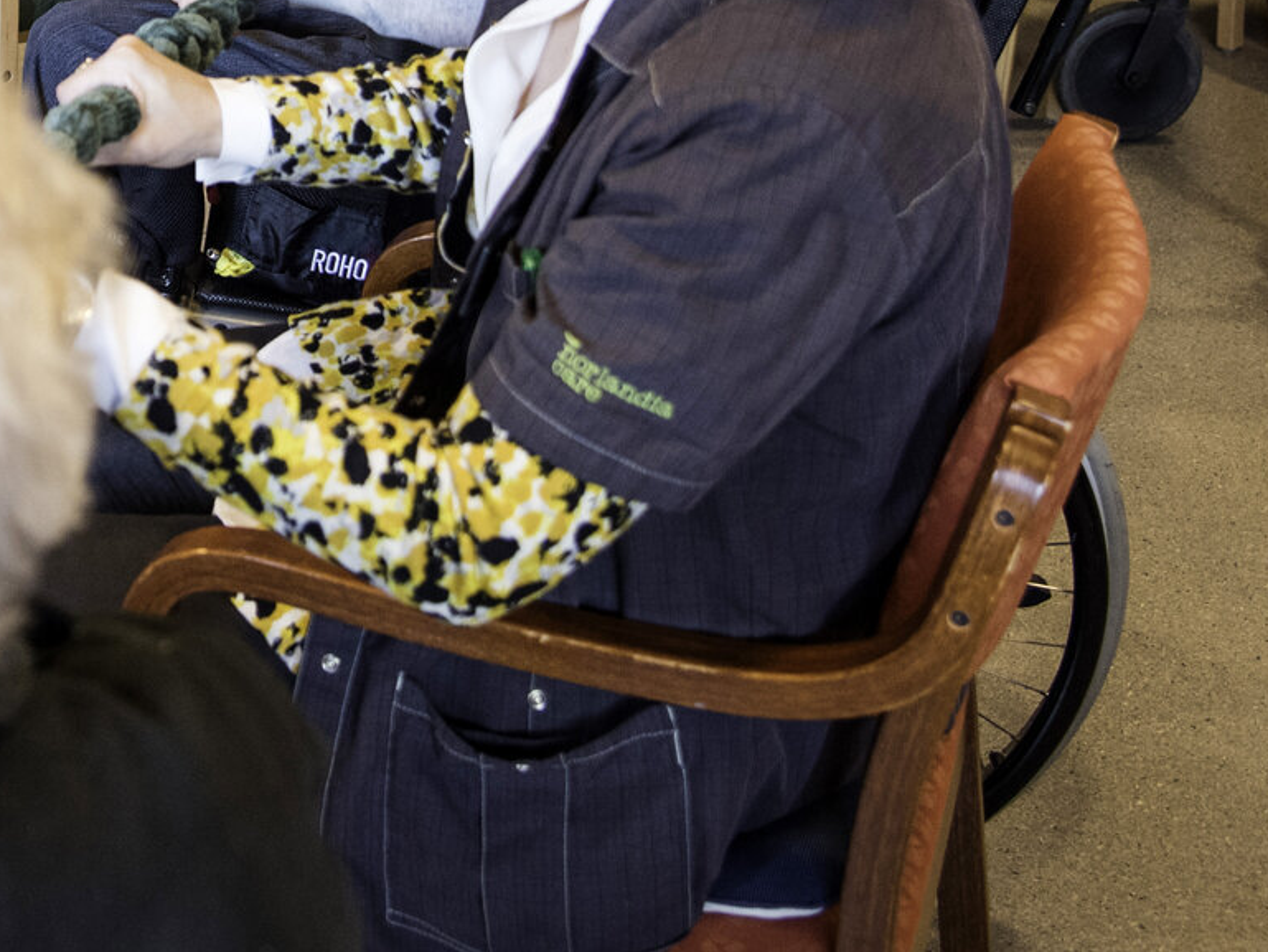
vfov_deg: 16.9
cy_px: -70
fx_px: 3114
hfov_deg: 22.1
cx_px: -31
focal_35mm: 85
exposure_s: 1/80
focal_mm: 34
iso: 1600
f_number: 4.5
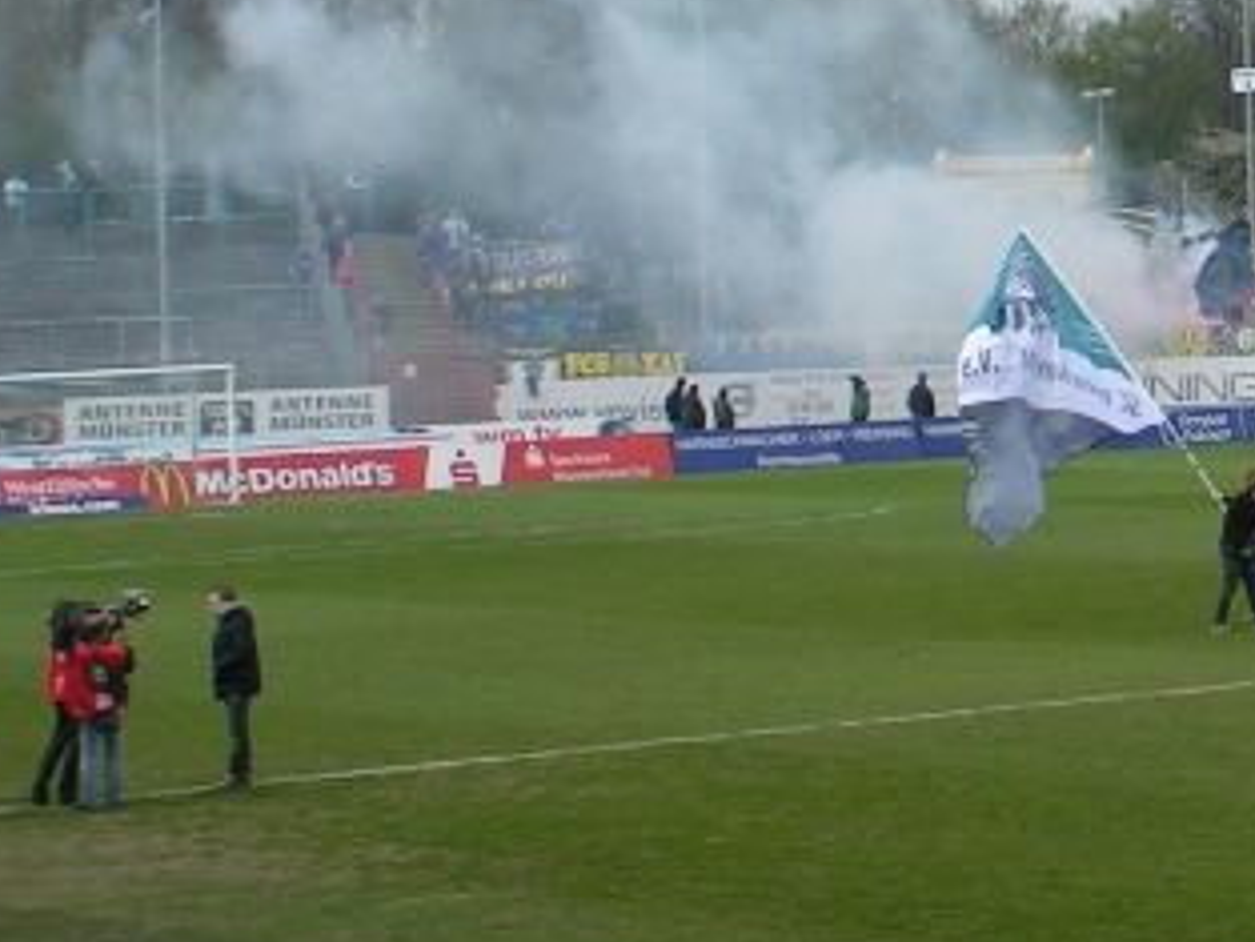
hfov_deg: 11.6
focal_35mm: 166
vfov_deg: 8.8
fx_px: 6021
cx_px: 1540
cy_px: -176
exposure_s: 1/320
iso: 50
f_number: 6.3
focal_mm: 10
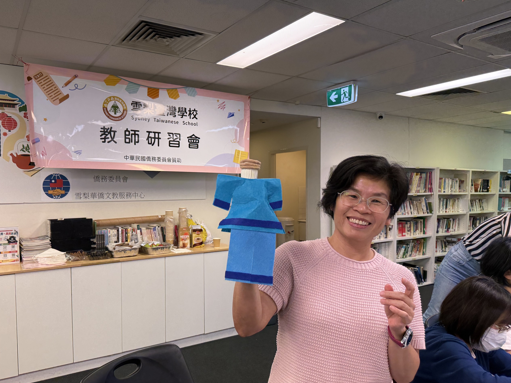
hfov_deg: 65.1
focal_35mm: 27
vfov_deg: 51.3
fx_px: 399
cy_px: 205
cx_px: 224
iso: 200
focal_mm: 6.76
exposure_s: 1/100
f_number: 1.78
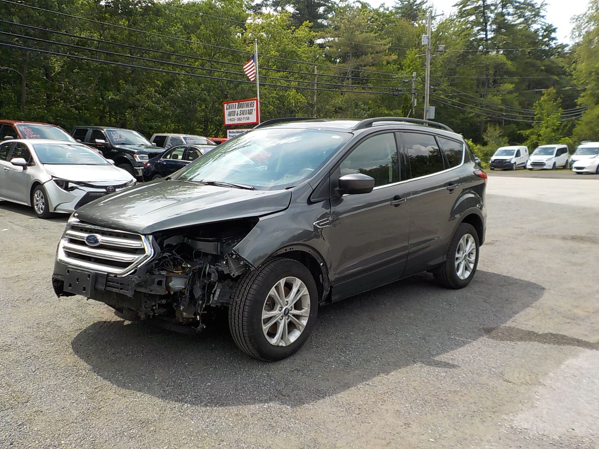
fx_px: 519
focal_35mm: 30
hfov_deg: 60.0
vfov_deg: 46.8
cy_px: 224
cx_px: 300
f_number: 3.3
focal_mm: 4.1
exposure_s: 1/800
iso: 125
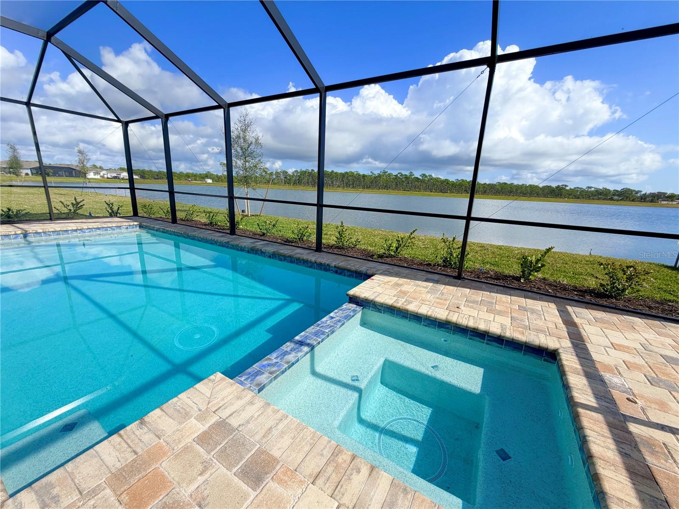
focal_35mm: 14
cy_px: 254
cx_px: 340
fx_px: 275
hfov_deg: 102.1
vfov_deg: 85.7
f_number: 2.2
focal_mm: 2.22
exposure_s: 1/770
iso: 25
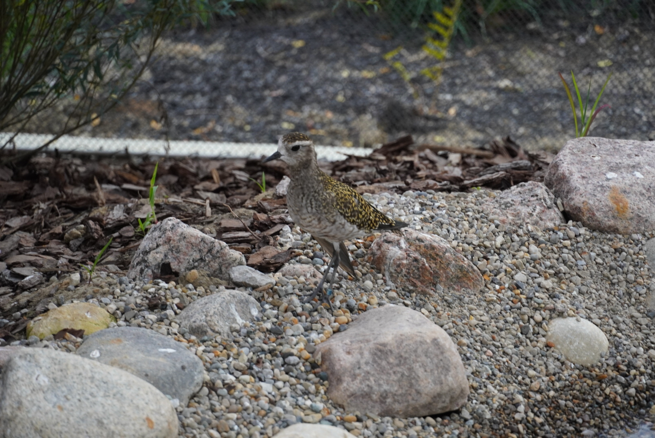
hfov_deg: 10.2
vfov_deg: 6.8
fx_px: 3687
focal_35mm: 202
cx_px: 328
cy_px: 219
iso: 800
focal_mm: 135
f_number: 5.6
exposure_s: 1/250
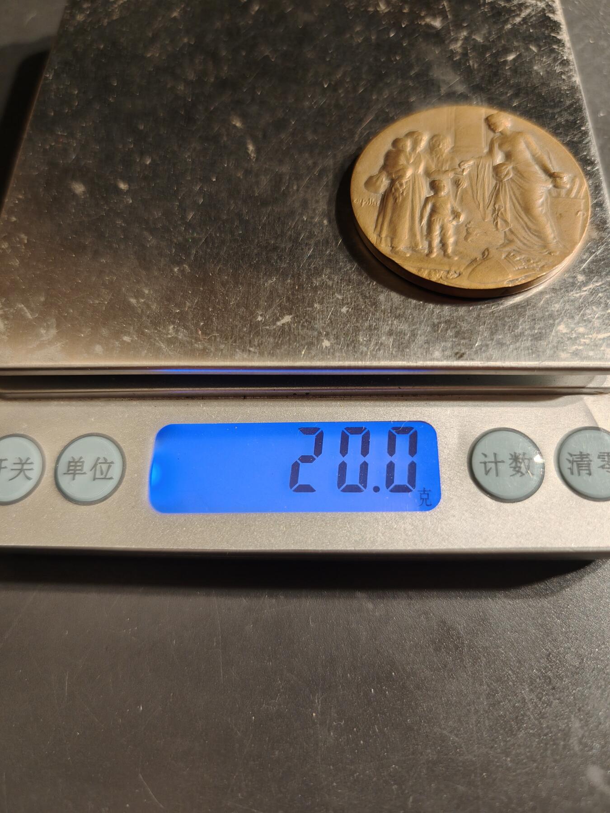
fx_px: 540
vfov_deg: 73.9
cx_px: 305
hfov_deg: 58.9
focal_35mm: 23
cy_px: 406
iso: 250
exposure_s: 1/123
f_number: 1.6
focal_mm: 6.06
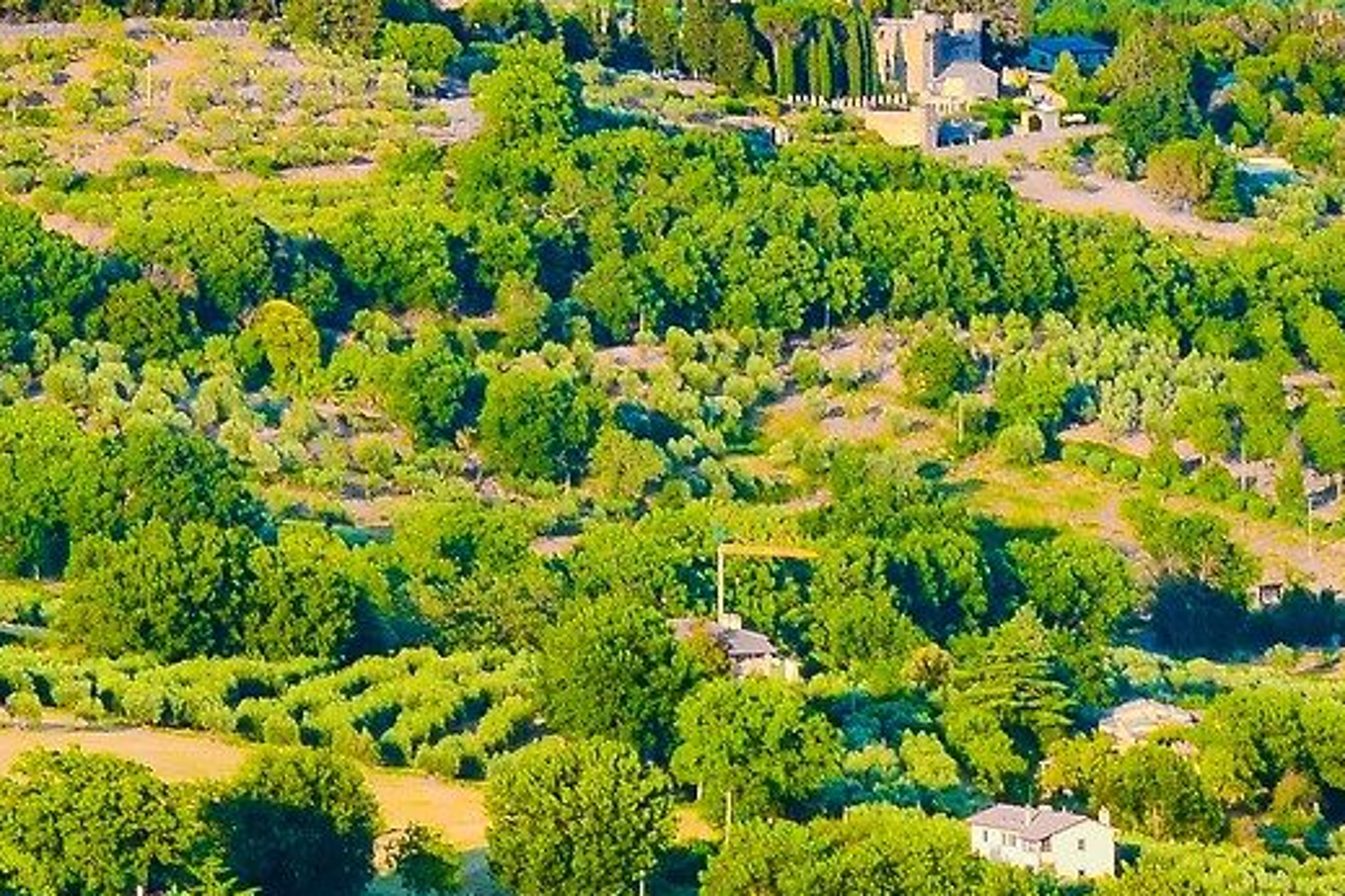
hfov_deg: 4.9
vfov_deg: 3.3
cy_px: 238
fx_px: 15541
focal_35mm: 416
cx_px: -135
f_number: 14
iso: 100
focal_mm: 60
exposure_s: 1/50
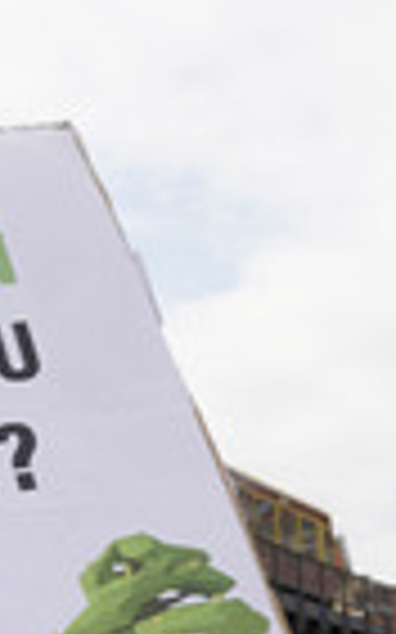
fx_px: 1919
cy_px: 486
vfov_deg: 18.6
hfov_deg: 11.7
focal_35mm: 111
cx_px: 29
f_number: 11
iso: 160
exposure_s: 1/160
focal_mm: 34
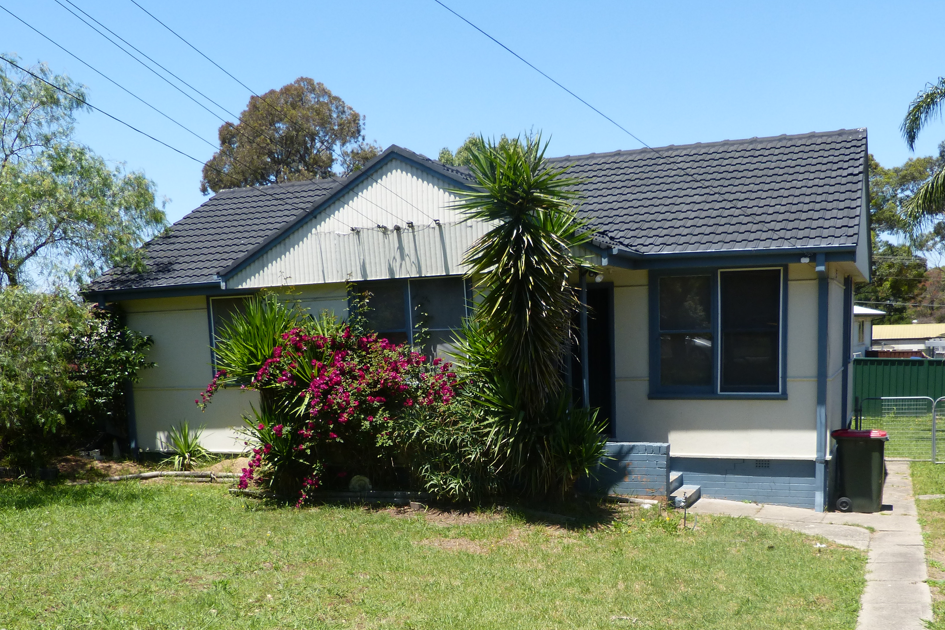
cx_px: 519
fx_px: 971
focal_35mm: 37
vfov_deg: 34.9
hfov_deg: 51.8
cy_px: 500
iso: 100
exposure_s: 1/640
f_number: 4
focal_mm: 4.5
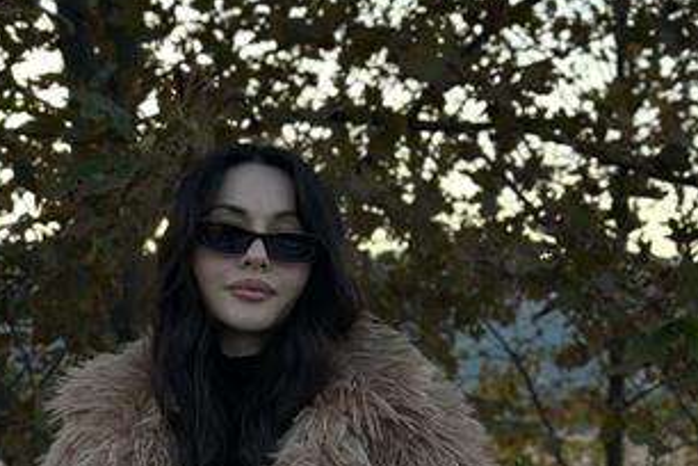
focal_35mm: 87
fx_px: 1687
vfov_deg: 15.2
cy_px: 543
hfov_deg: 23.3
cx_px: 278
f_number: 1.78
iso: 80
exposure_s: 1/564
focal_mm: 6.86
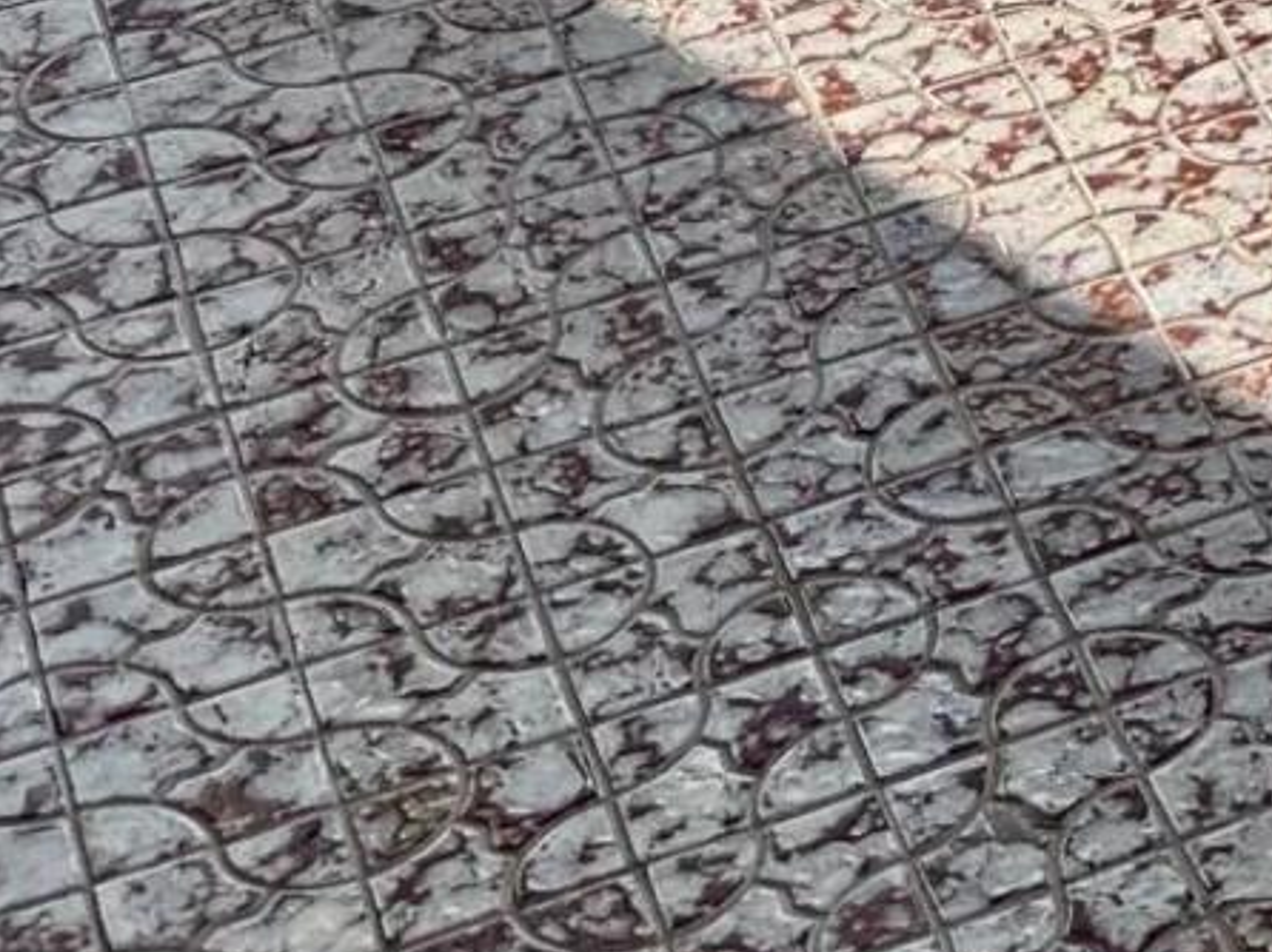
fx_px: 5693
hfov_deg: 11.2
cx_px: 2778
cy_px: -1764
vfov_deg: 8.3
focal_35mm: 155
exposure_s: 1/1059
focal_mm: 6.76
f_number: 1.78
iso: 80
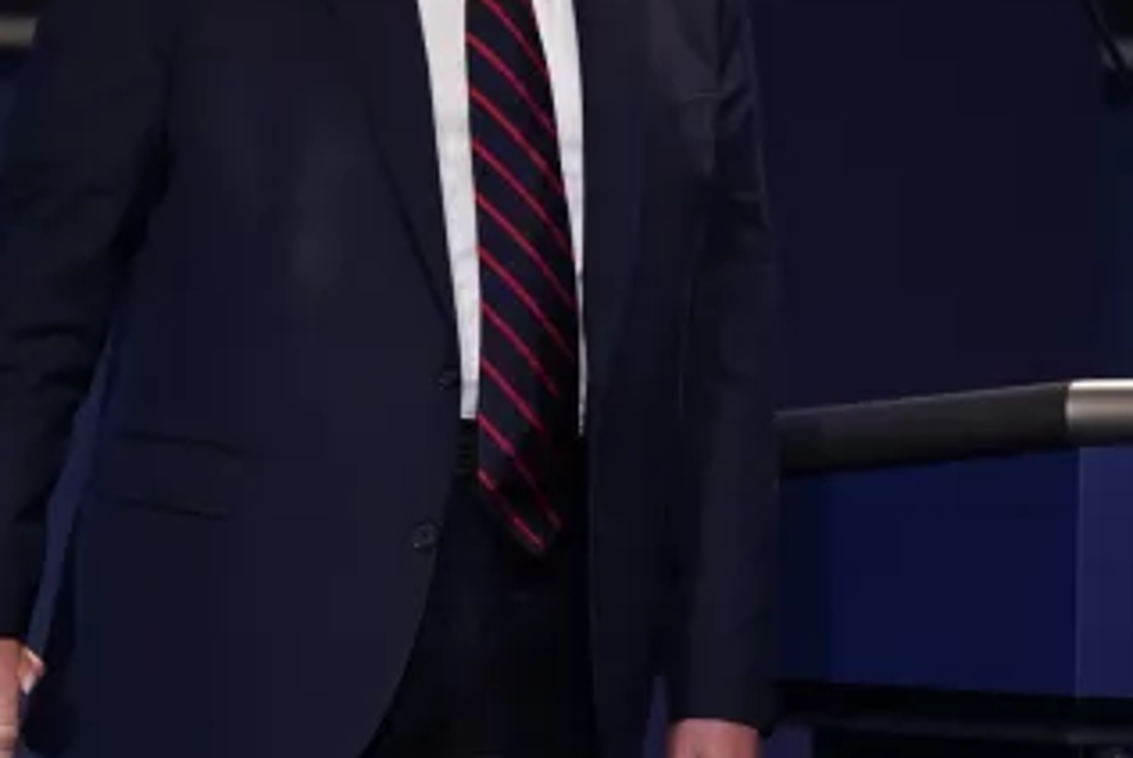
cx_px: 86
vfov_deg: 2.9
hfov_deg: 4.3
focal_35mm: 479
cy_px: 166
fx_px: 15089
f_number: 4
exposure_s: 1/250
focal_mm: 200
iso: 3200
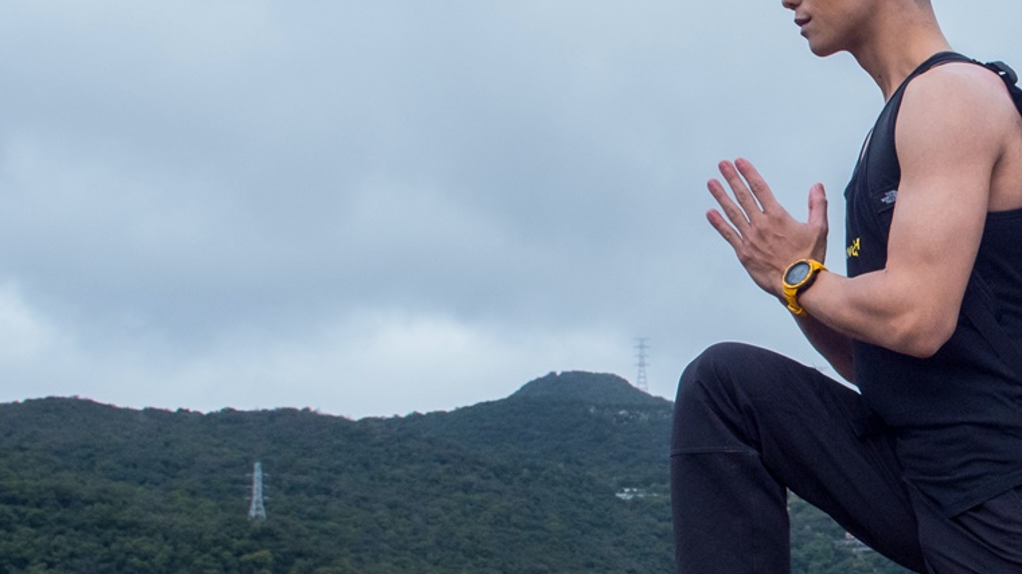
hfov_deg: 25.9
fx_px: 2113
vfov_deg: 15.5
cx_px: 1014
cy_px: 245
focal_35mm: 78
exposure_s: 1/640
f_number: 7.1
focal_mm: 17
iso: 800
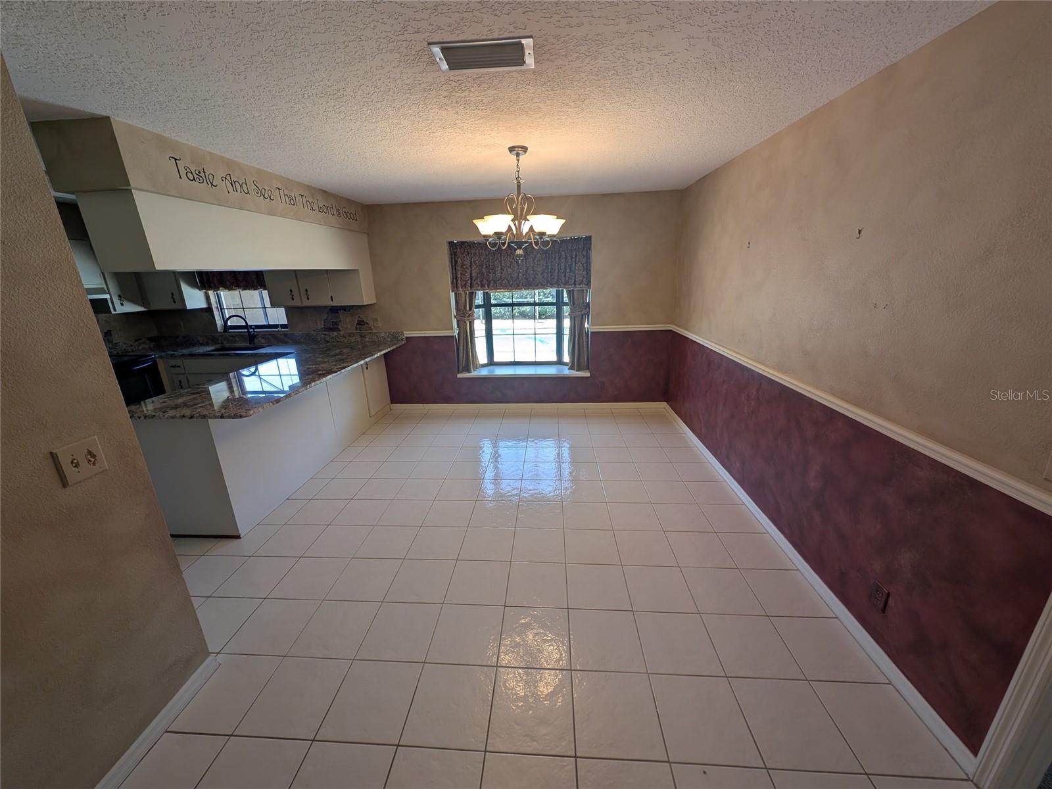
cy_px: 394
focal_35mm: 12
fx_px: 365
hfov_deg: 110.5
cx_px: 526
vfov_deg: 94.5
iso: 45
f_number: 1.95
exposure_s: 1/60
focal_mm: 2.23
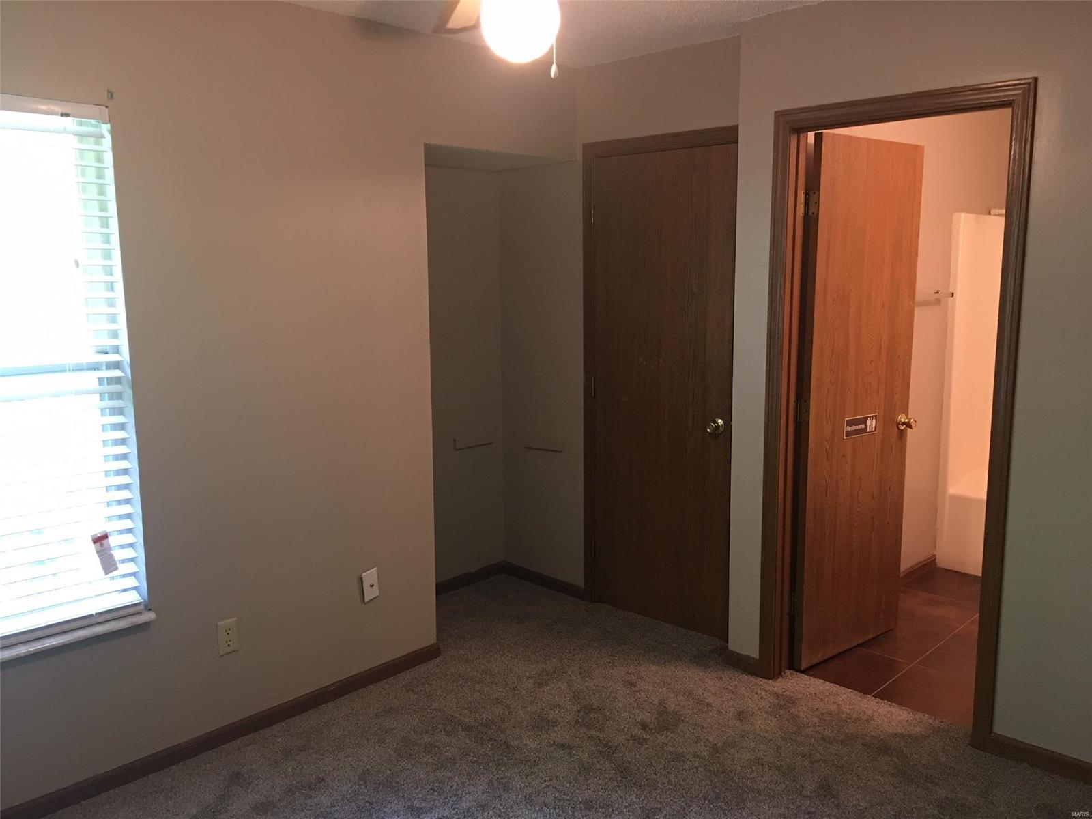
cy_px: 410
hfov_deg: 61.7
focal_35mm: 29
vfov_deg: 48.2
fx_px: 915
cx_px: 546
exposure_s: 1/10
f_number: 2.2
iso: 80
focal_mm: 4.15
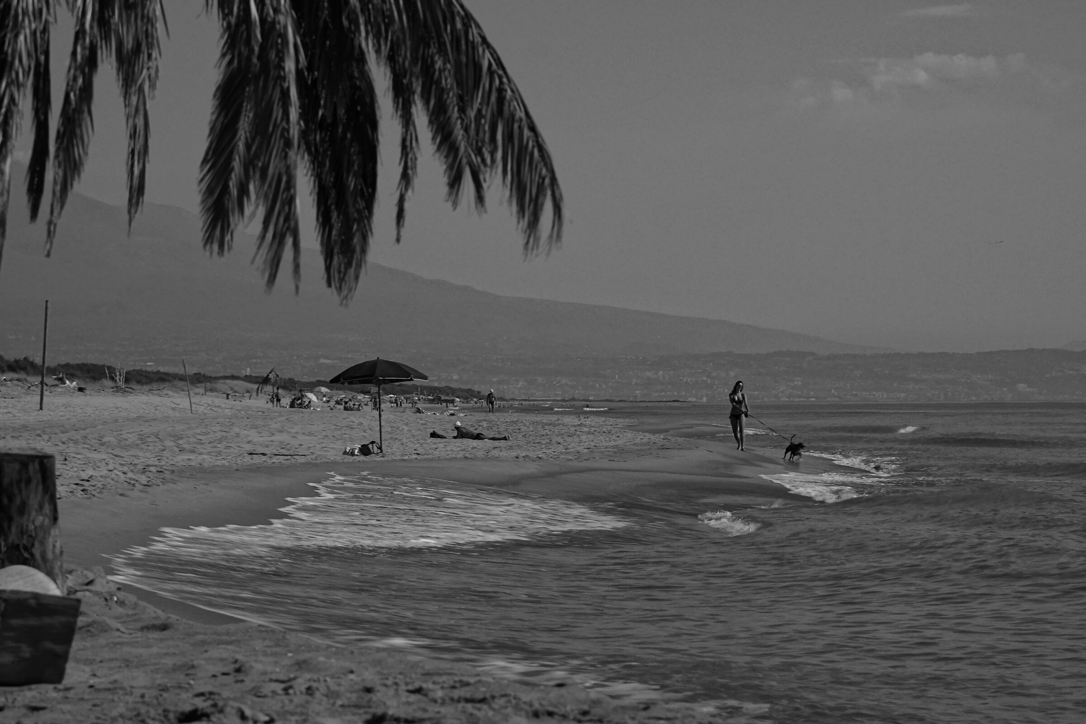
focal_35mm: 112
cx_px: 543
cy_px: 362
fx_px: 3378
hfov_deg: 18.3
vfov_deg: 12.2
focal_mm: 75
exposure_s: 1/10
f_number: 8
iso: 800
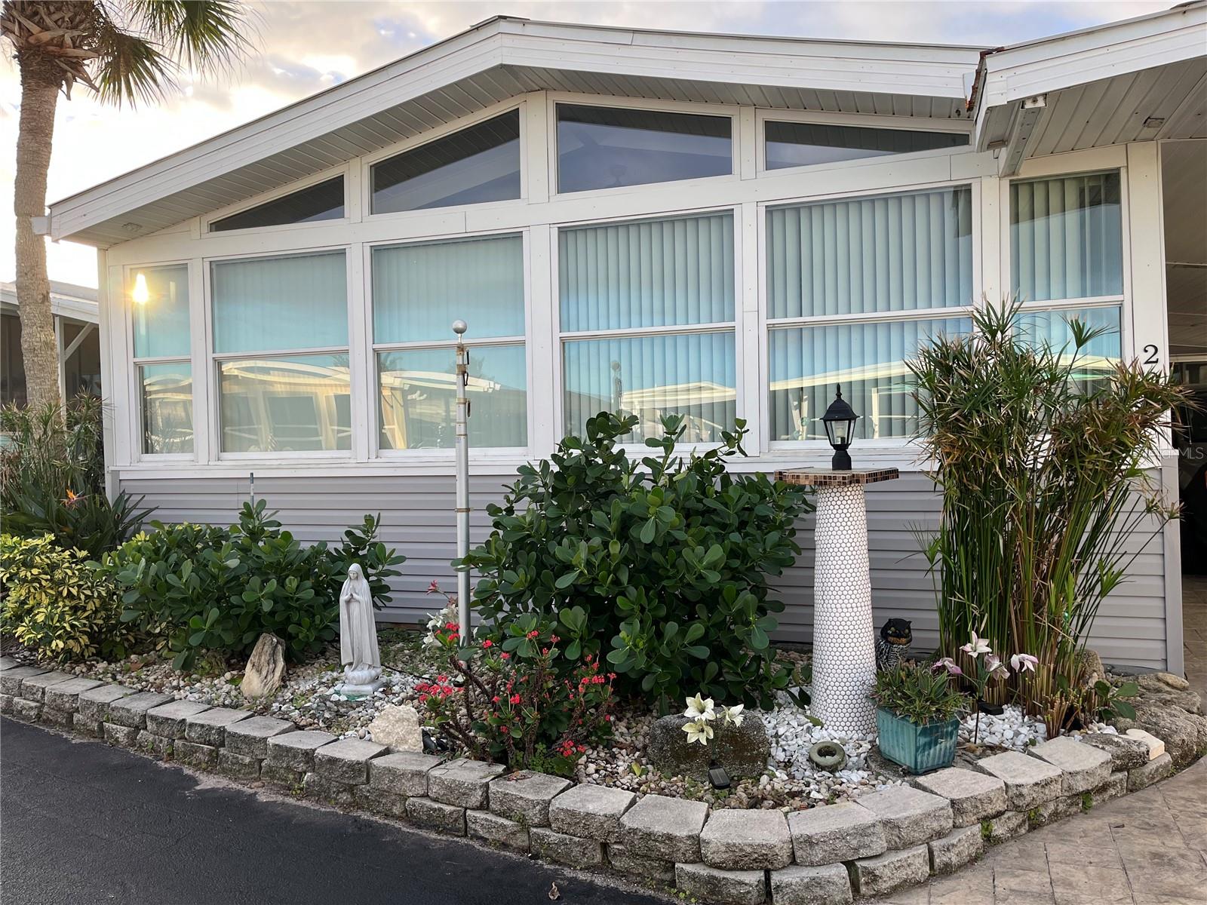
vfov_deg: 53.1
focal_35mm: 26
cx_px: 604
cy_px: 452
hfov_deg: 67.3
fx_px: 907
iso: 50
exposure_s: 1/558
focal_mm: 5.1
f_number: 1.6
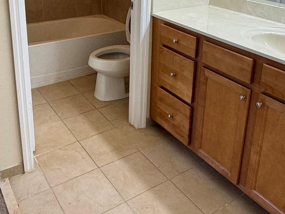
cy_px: 28
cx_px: 131
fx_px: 321
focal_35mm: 39
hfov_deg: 47.8
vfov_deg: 35.0
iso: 160
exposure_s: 1/120
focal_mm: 2.22
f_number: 2.2
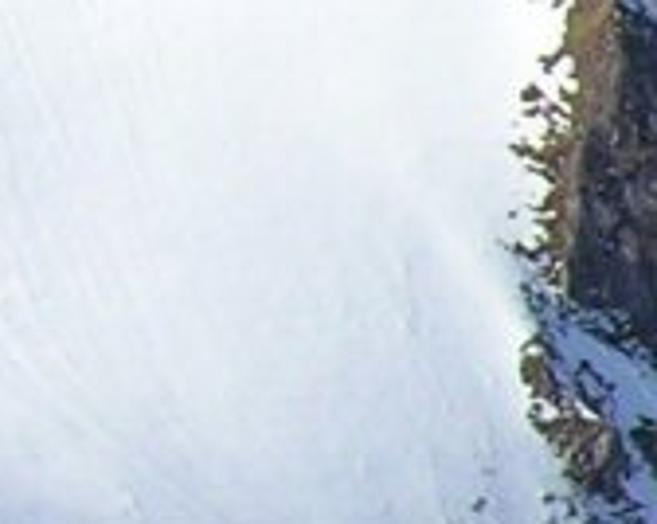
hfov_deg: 6.2
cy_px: 876
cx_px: 2517
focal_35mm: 264
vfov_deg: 5.8
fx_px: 5127
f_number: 4.9
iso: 50
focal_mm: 5.7
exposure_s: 1/490
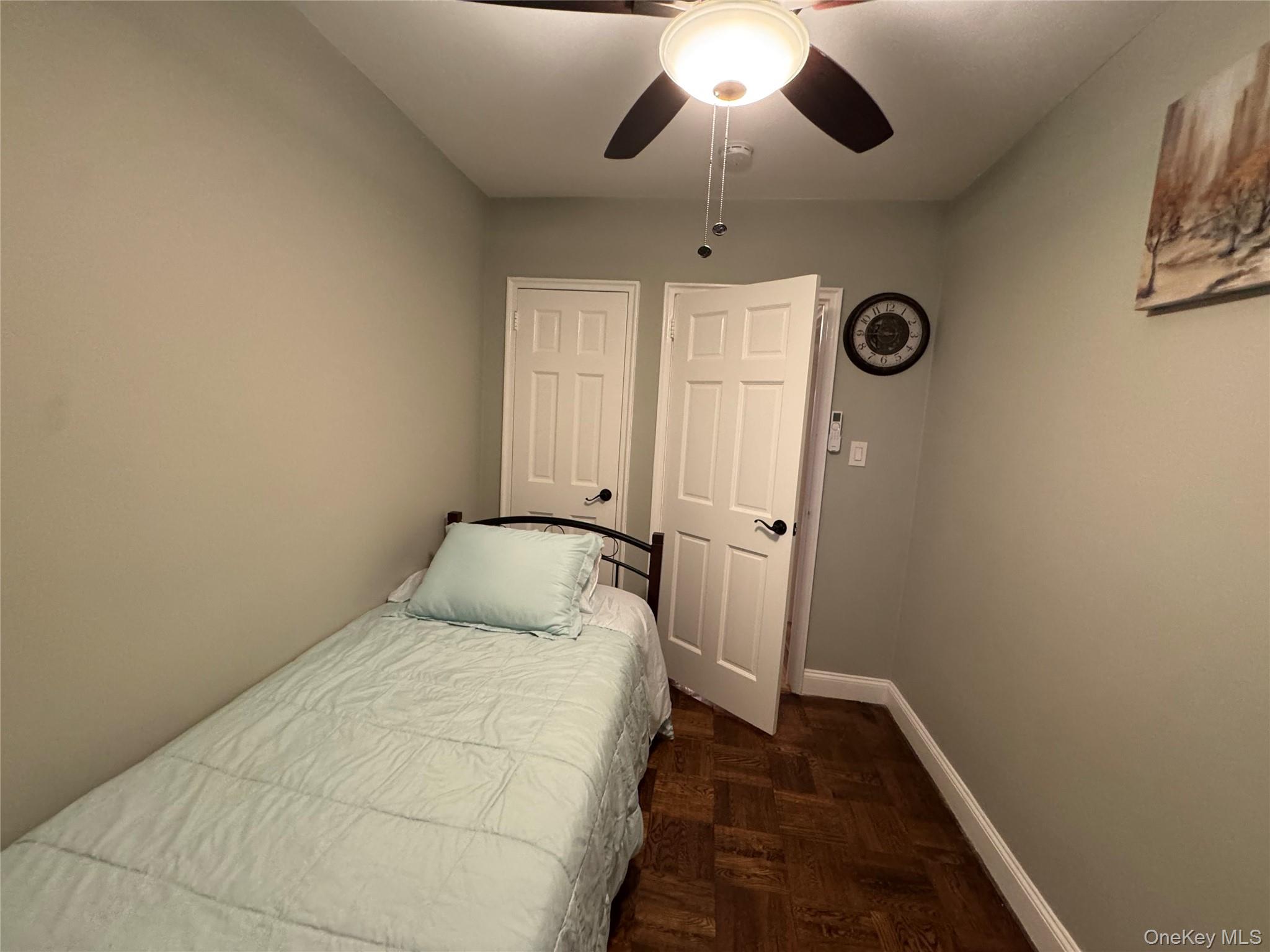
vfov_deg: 85.7
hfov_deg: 102.1
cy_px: 476
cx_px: 635
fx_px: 514
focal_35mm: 14
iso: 400
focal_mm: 2.22
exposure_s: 1/60
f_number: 2.2
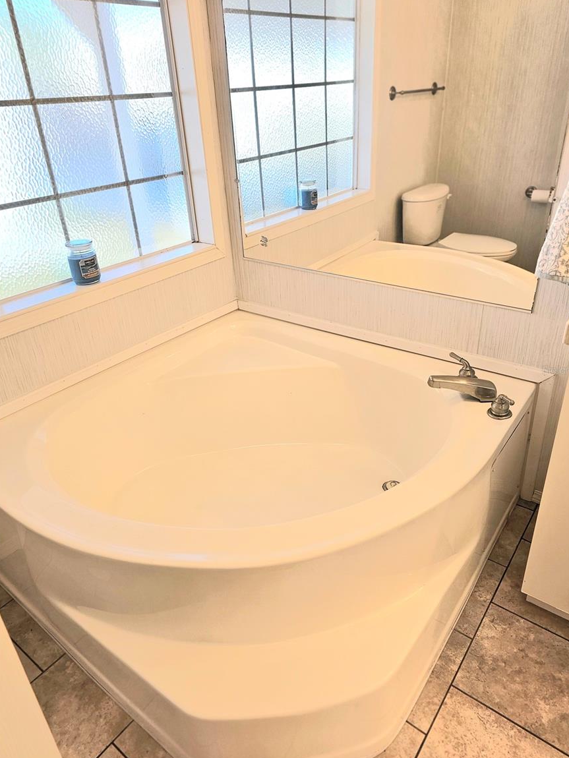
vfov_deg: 71.6
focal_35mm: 24
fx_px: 526
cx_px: 293
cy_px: 370
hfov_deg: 56.8
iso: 25
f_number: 1.7
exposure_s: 1/120
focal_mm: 6.3
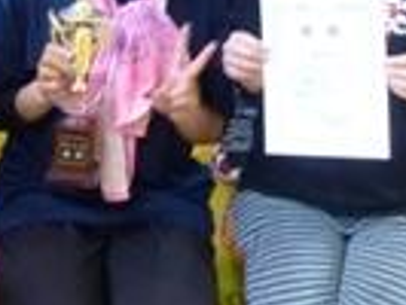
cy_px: -156
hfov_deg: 21.3
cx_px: 101
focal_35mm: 91
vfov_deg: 15.0
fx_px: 1068
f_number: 3.3
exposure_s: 1/20
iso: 400
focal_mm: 4.9
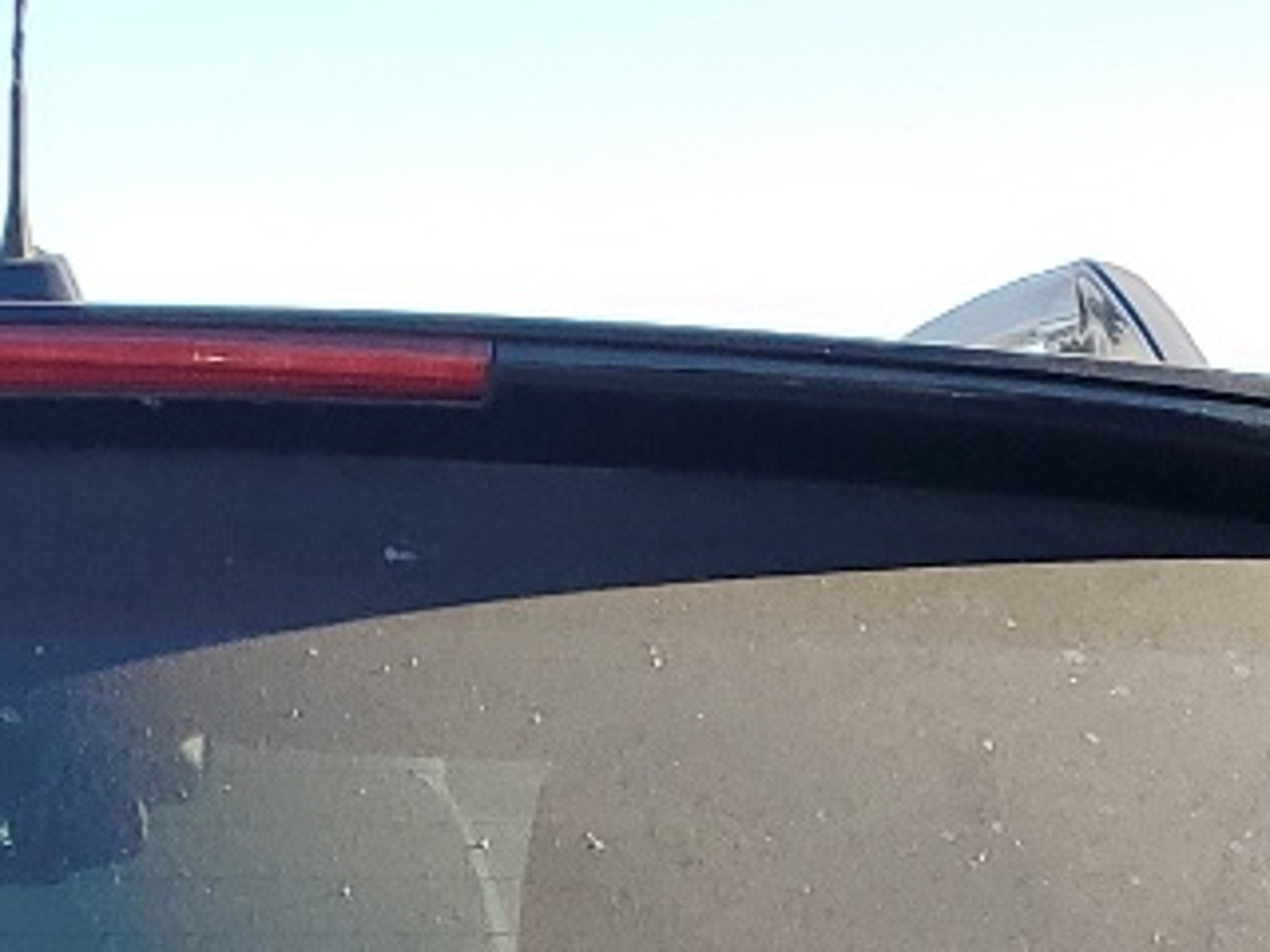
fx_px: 4769
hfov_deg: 14.9
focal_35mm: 130
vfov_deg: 10.1
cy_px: 2205
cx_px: 24
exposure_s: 1/909
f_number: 1.5
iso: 50
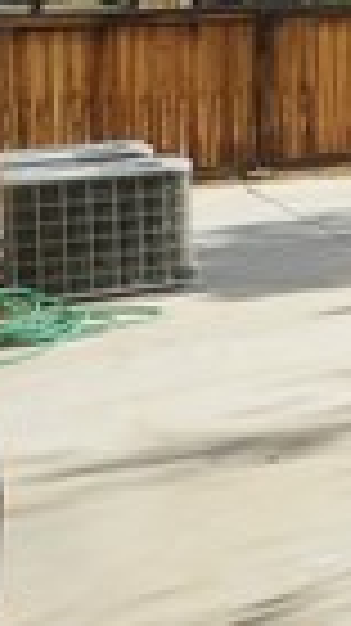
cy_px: -2
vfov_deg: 26.1
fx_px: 1276
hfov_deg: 9.2
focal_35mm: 77
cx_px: 1256
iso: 100
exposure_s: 1/125
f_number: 10
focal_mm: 16
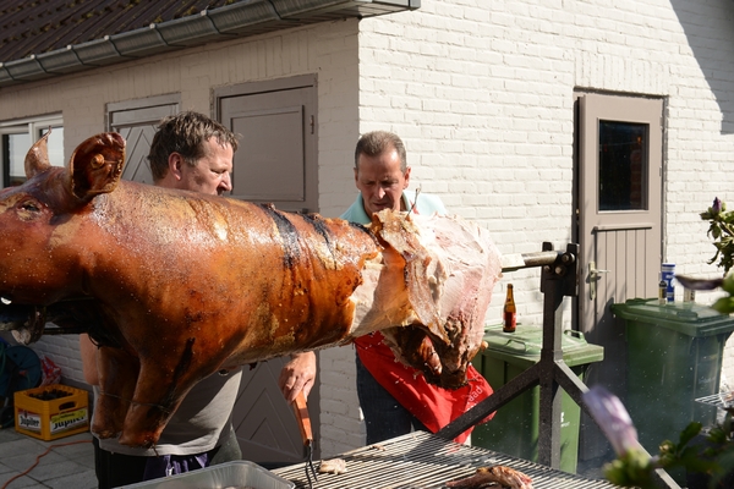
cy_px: 244
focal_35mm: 48
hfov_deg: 41.1
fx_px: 979
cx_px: 367
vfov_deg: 28.1
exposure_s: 1/320
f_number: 9
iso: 200
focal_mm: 48
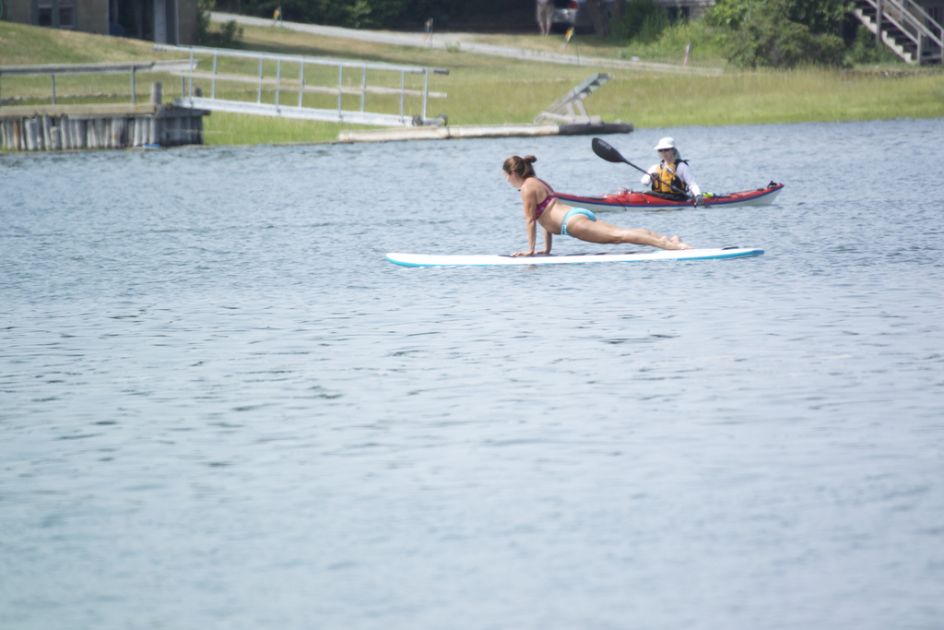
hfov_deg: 2.5
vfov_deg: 1.7
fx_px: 21242
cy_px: 315
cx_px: 472
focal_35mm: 810
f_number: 5.6
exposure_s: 1/500
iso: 200
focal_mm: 300
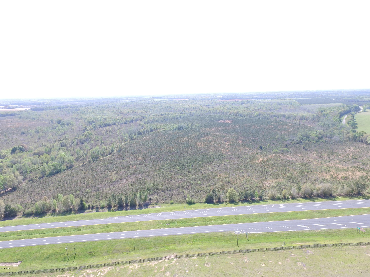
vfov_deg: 66.0
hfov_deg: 81.7
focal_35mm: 20
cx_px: 185
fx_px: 214
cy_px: 138
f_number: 2.8
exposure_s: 1/267
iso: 100
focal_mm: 3.61
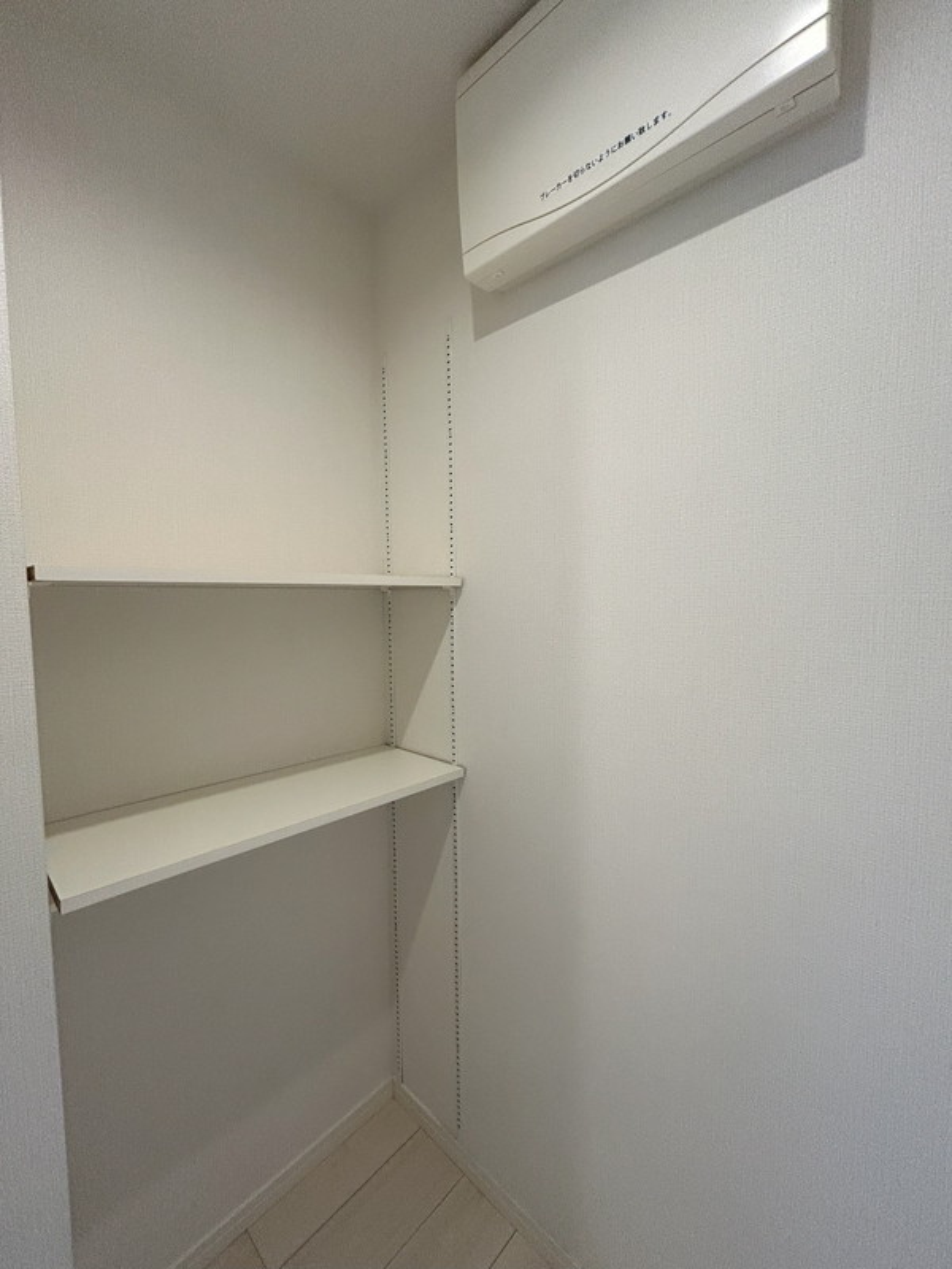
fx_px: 513
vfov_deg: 102.1
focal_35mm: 14
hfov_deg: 85.7
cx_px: 476
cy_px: 634
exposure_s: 1/100
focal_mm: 1.54
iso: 250
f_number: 2.4
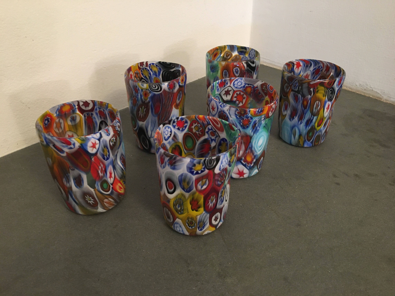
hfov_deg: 61.7
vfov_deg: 48.2
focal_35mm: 29
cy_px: 148
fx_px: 331
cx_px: 198
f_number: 2.2
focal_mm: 4.15
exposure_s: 1/20
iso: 200
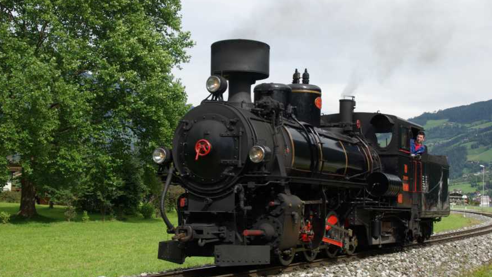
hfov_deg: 32.8
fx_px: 835
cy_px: 144
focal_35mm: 64
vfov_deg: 18.8
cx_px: 247
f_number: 8
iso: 140
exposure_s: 1/180
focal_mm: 40
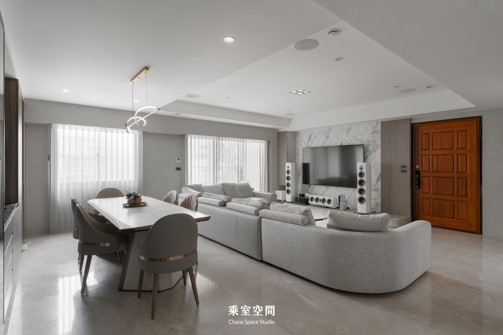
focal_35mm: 20
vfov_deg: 61.9
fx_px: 279
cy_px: 168
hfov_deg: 84.0
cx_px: 252
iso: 320
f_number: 8
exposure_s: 1/25
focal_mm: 20
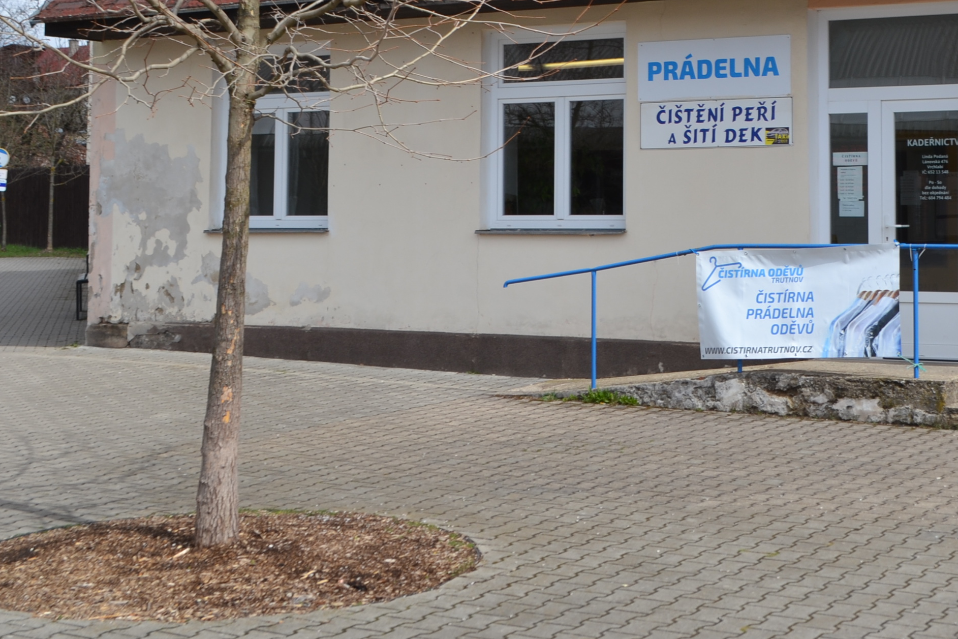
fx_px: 1756
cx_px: 664
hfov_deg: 30.2
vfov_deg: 20.2
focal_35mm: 66
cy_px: 54
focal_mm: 24
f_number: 8
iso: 100
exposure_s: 1/250
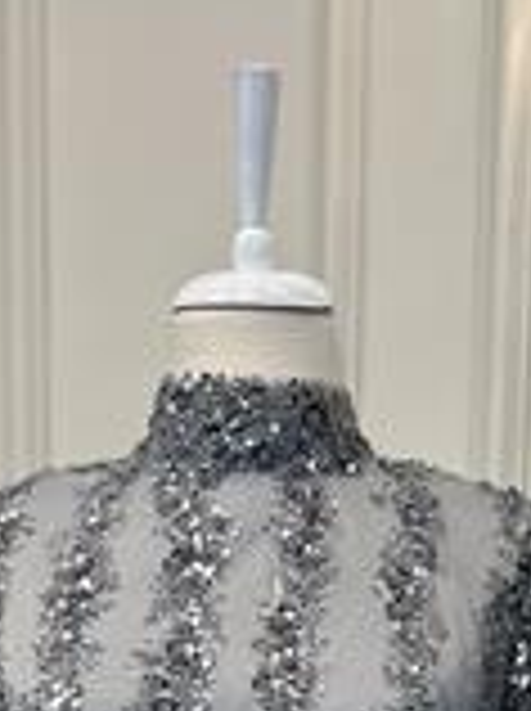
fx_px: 1620
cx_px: 230
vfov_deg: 20.5
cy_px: 1116
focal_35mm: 79
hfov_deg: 18.6
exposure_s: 1/234
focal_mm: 6.86
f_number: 1.78
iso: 80
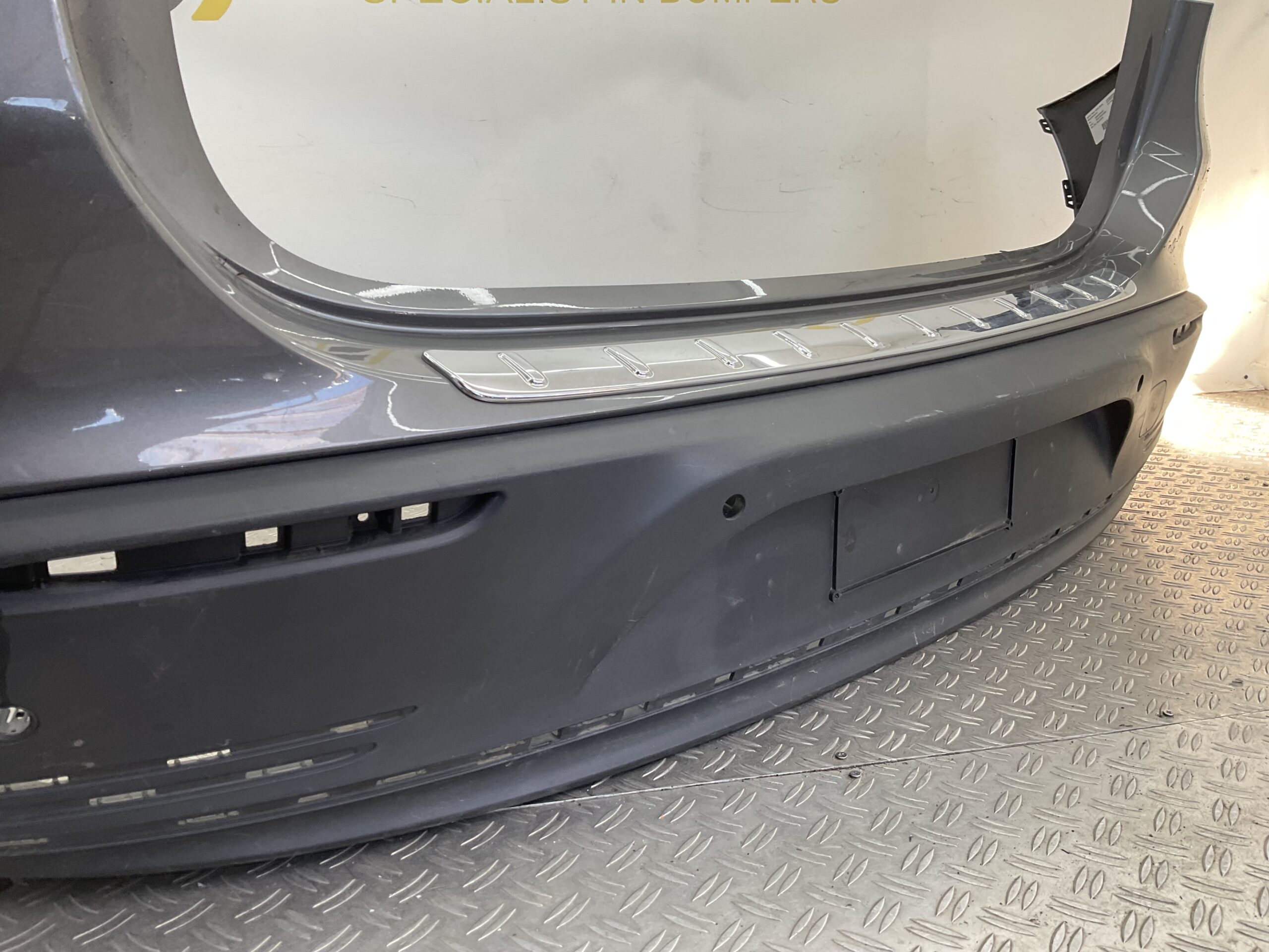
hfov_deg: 61.7
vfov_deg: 48.2
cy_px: 476
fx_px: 1063
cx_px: 634
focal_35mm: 29
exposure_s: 1/120
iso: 32
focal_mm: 3
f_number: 1.8
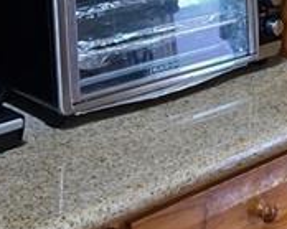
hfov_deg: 19.2
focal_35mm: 99
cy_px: -107
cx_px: 219
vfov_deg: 14.5
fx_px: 840
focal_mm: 6.3
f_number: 1.7
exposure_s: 1/120
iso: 400
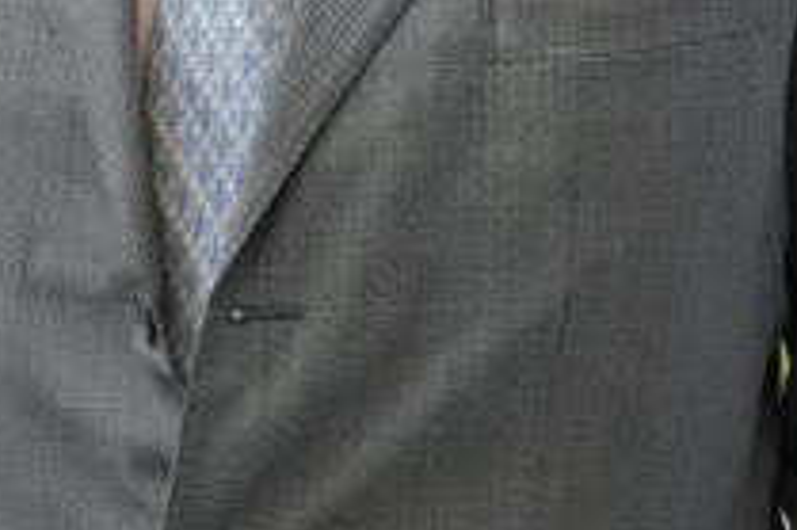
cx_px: -366
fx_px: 3584
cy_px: 10
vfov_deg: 8.4
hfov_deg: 12.1
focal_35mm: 162
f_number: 4
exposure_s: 1/125
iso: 2000
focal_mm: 33
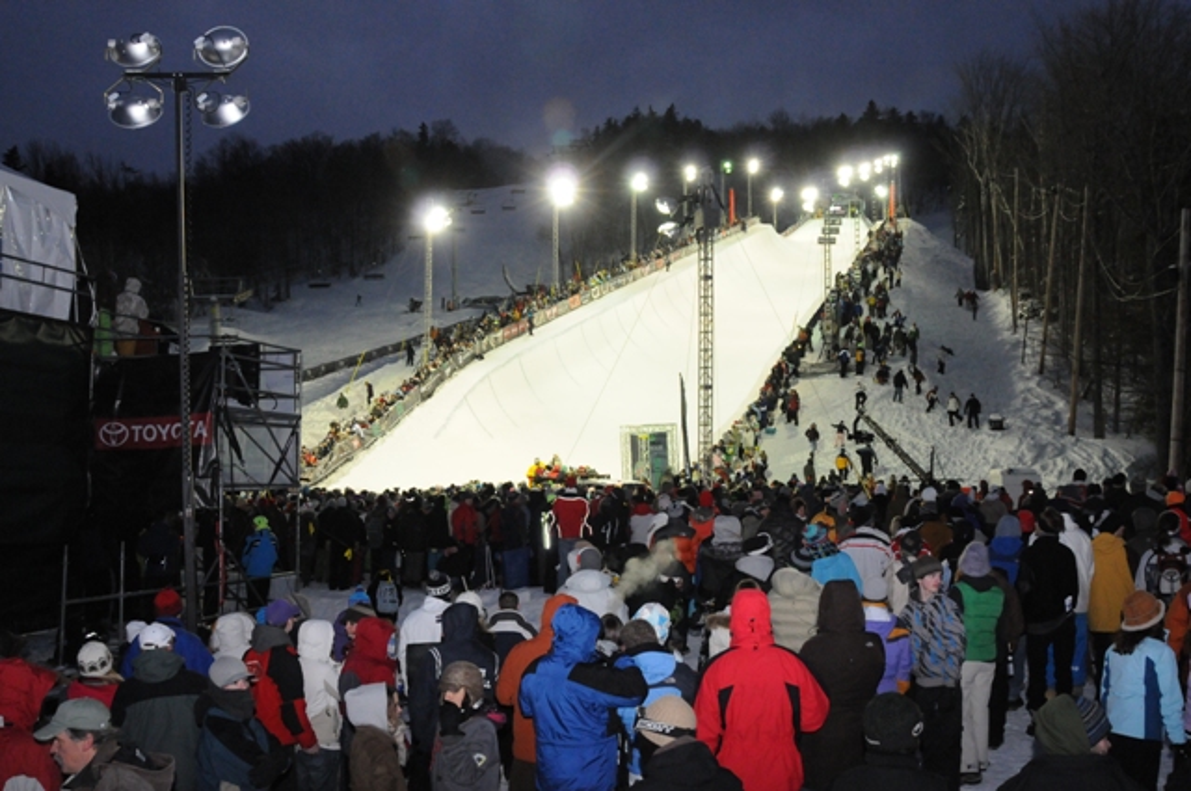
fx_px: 1189
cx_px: 596
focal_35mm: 36
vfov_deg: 36.8
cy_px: 396
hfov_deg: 53.2
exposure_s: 1/125
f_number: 6.3
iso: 2500
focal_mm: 24
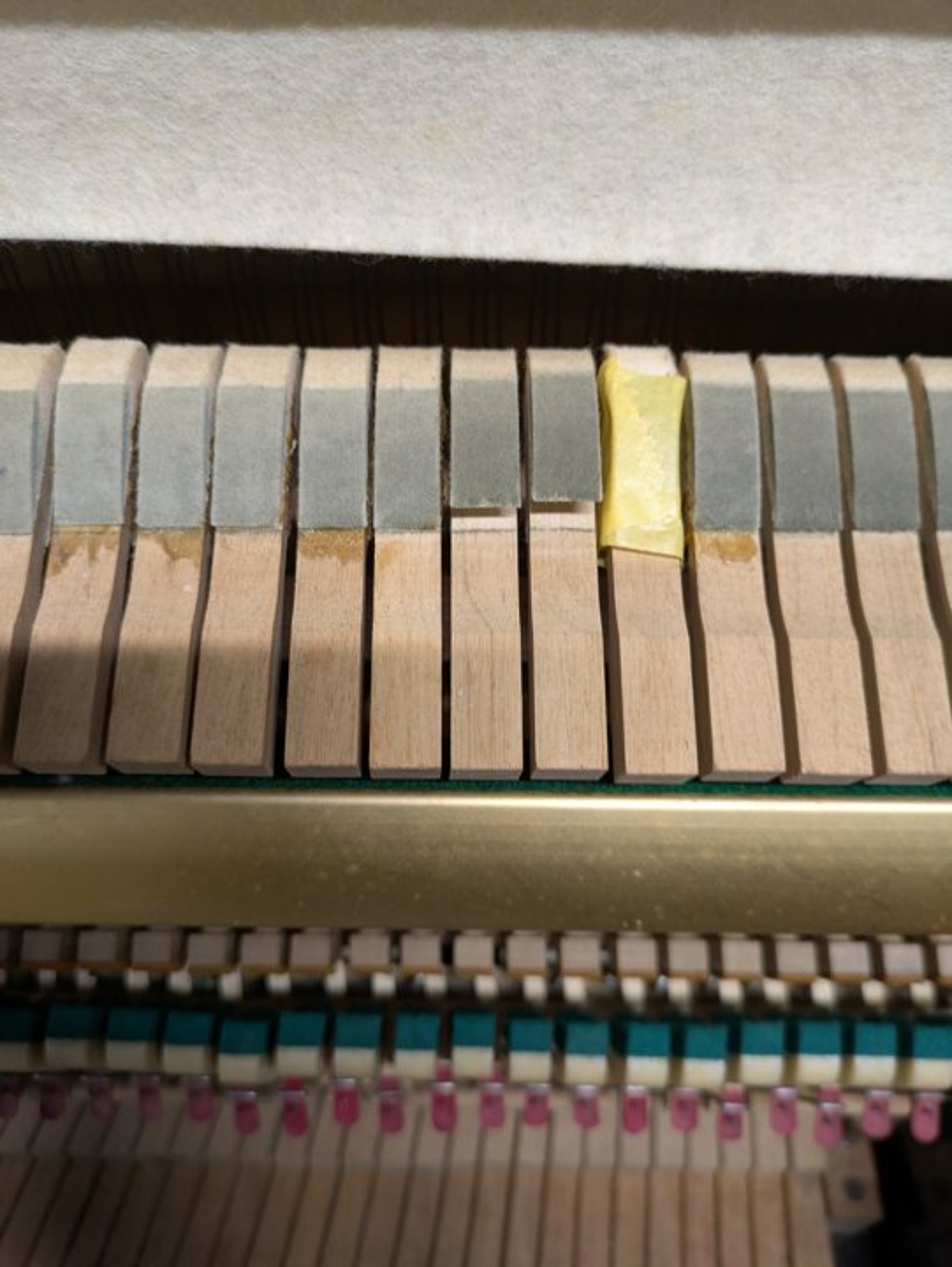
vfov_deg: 69.4
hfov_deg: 54.9
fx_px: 916
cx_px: 476
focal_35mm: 25
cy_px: 634
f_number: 1.89
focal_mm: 5.43
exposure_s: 1/60
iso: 247
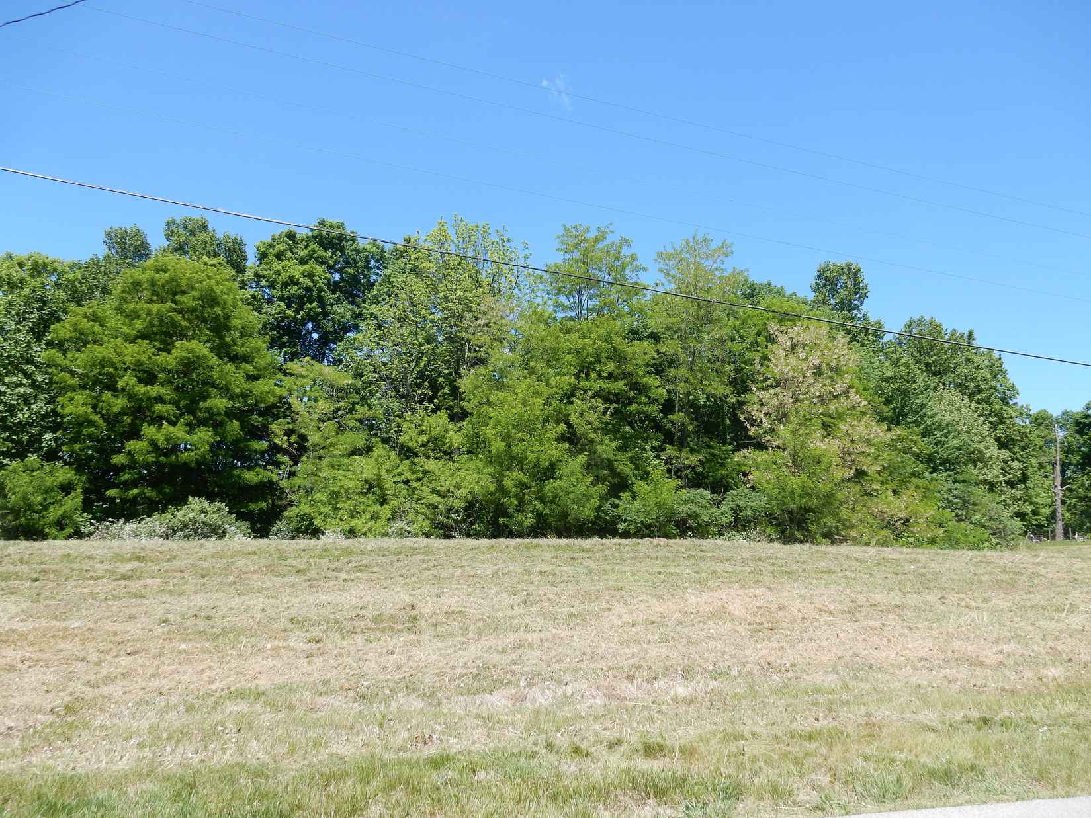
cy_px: 409
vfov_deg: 54.9
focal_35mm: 25
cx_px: 546
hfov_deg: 69.4
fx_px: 788
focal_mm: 4.5
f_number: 3.7
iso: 125
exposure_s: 1/640
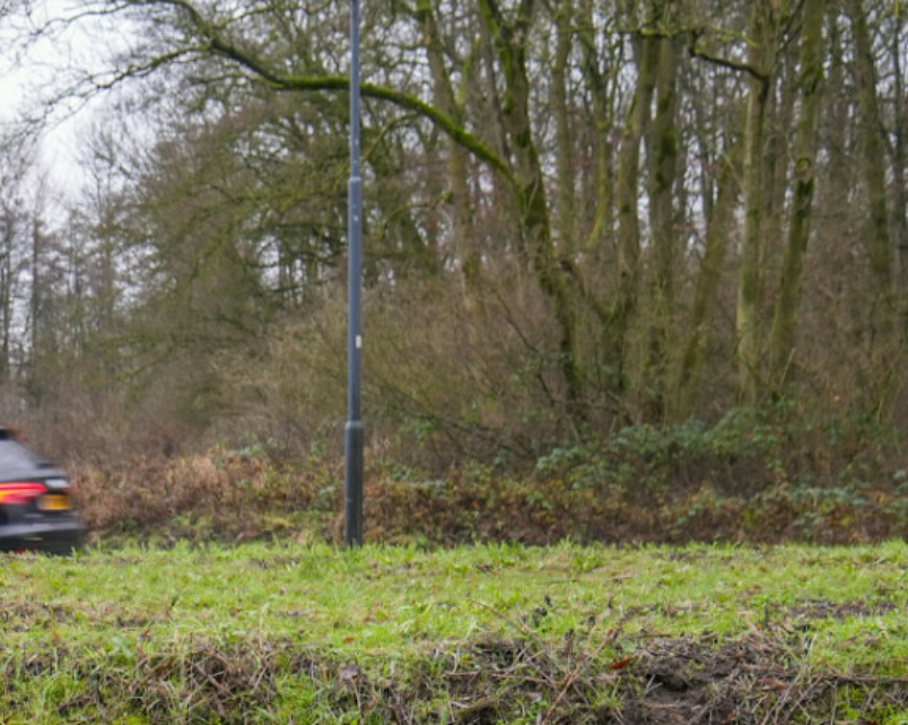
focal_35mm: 75
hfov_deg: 22.3
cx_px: -326
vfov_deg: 18.9
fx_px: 2014
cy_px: 950
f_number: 3.2
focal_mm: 24
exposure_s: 1/125
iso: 320
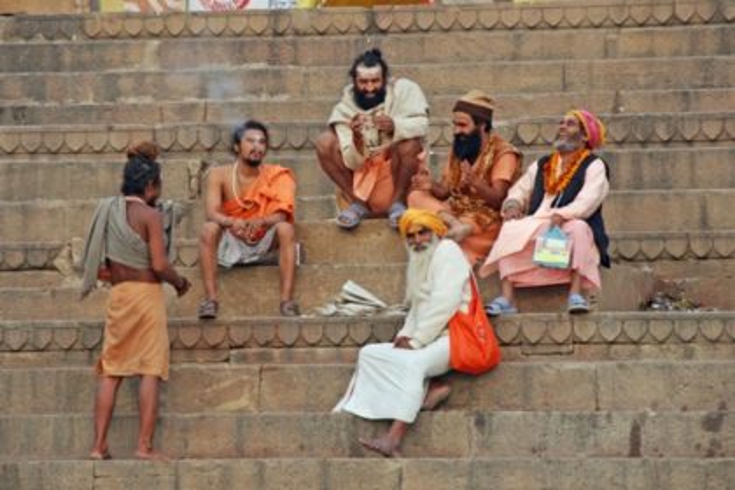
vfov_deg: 6.1
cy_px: 245
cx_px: 368
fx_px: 4593
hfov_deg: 9.1
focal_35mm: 225
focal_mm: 150
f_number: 5.6
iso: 400
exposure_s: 1/200
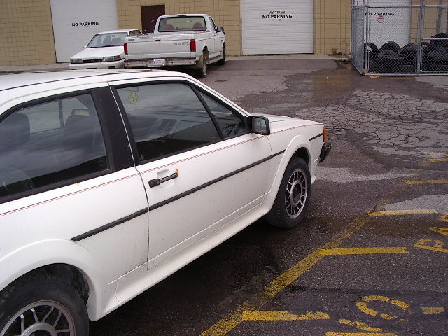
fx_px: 492
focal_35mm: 38
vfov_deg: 37.7
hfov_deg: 49.0
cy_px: 168
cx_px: 224
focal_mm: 5.8
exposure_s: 1/250
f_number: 4.8
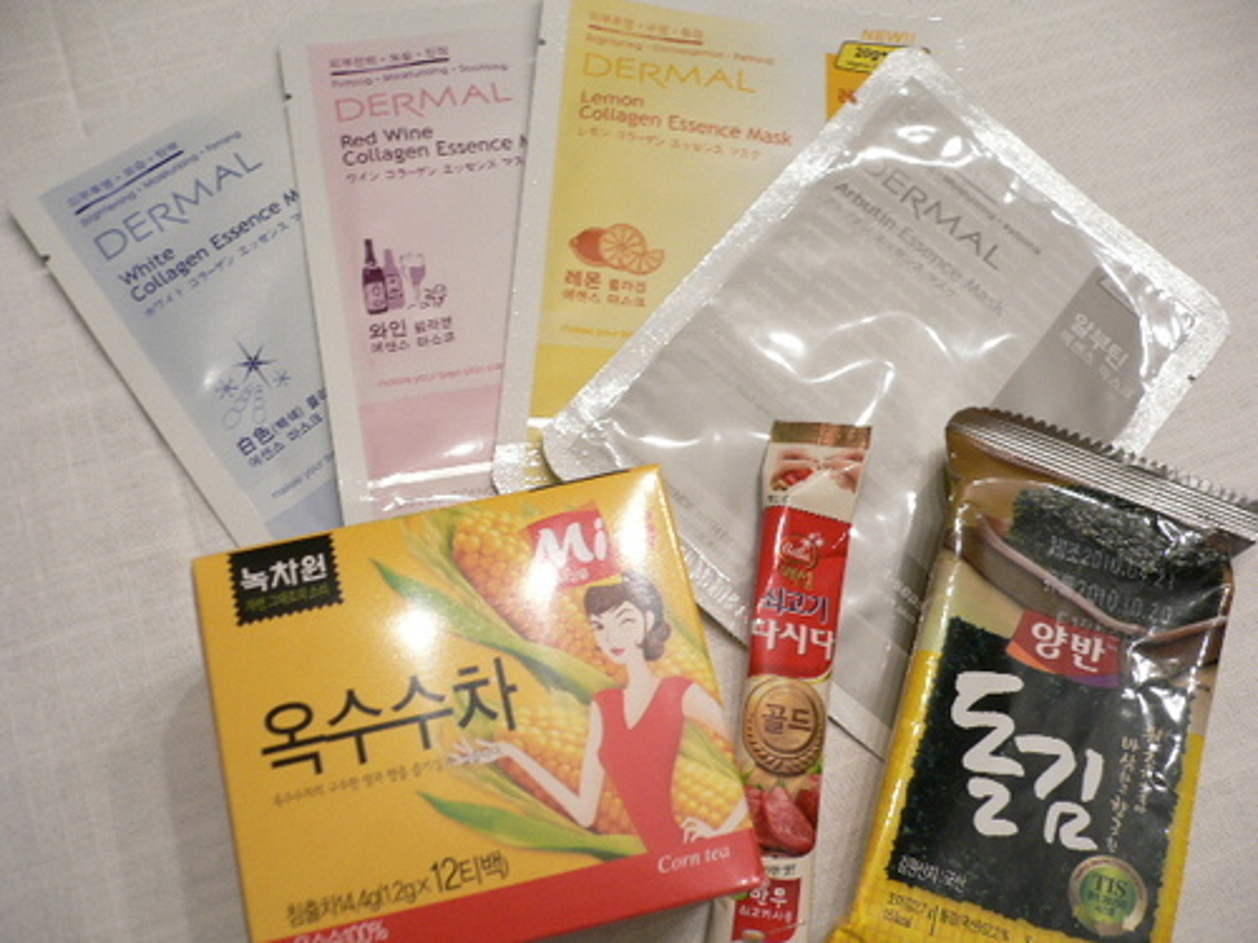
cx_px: 629
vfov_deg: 40.7
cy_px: 472
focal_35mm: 35
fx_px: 1272
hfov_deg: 52.6
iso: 100
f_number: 2.8
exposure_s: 1/13
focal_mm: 5.8
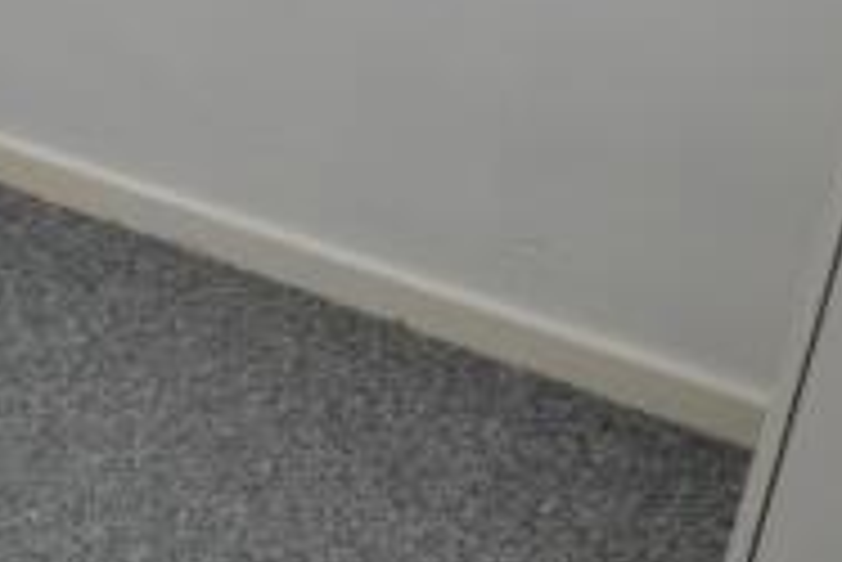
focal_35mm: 82
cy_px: -101
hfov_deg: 20.0
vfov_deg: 16.1
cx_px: -545
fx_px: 1919
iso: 400
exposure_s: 1/80
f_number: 4.5
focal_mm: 10
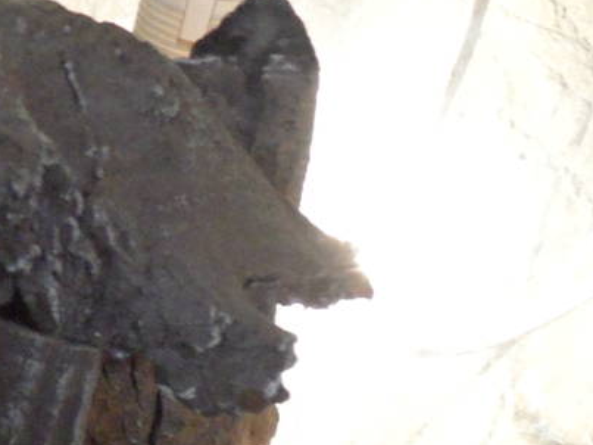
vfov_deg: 10.7
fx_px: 2175
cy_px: 877
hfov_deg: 14.2
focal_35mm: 127
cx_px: -391
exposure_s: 1/8
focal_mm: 5.3
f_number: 3.4
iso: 200
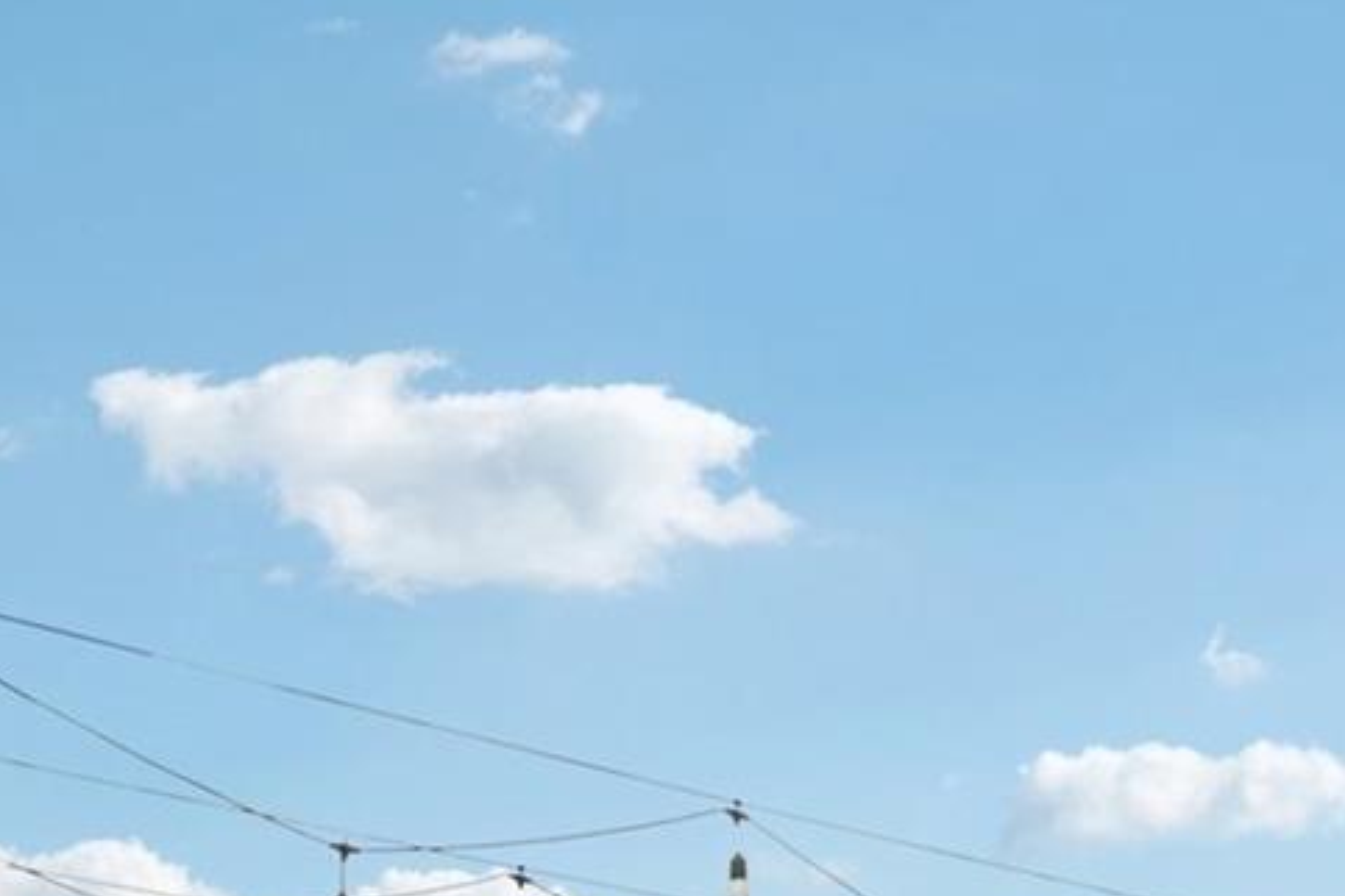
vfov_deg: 21.1
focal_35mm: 53
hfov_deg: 35.9
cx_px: 214
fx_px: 1980
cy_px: 1389
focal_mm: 16
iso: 400
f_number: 8
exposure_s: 1/2000
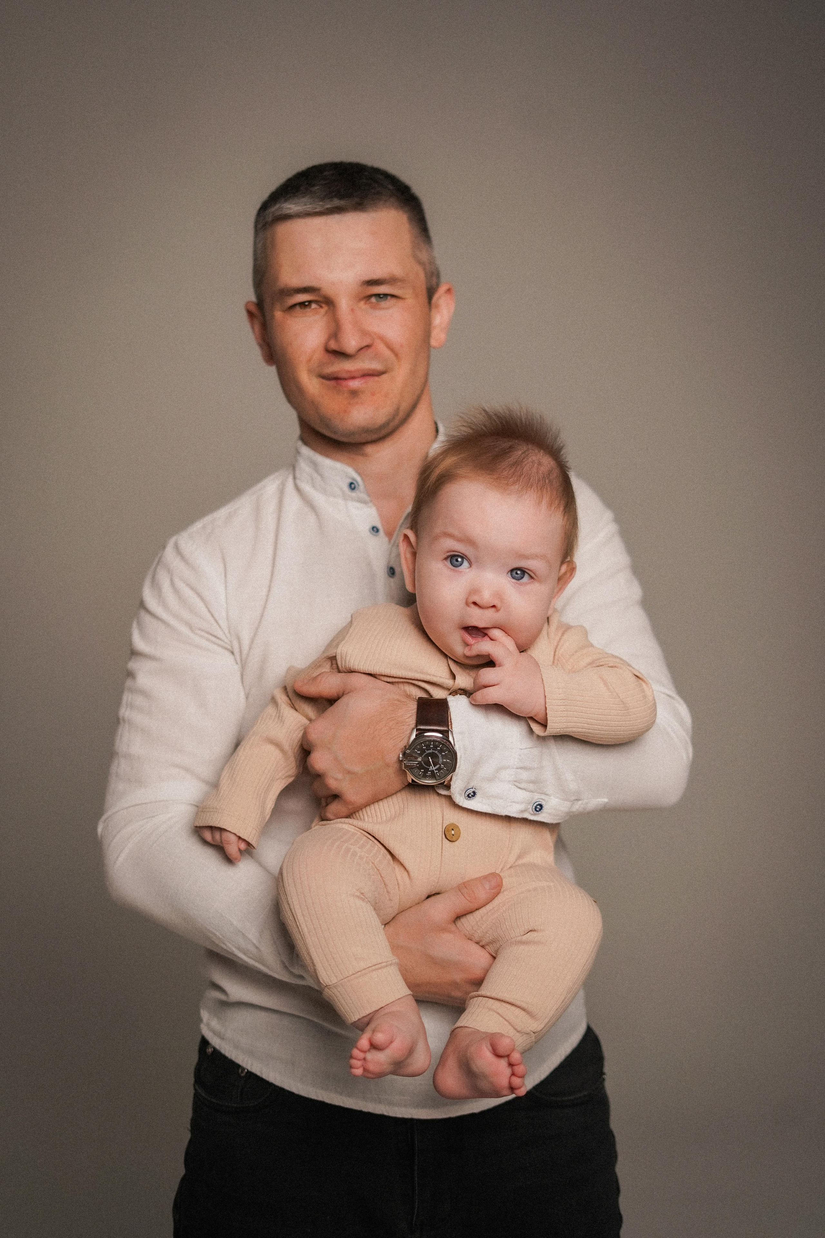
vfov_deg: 39.6
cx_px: 412
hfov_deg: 27.0
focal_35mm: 50
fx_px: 1719
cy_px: 619
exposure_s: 1/500
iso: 320
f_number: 2.2
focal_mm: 50
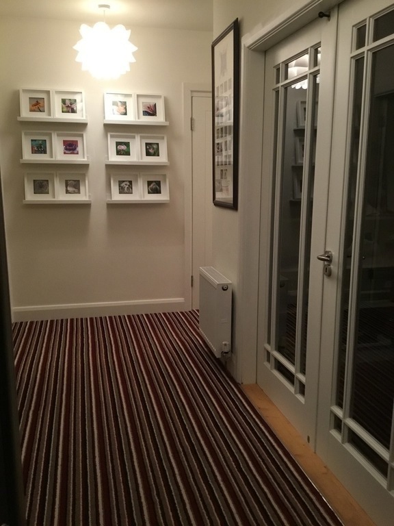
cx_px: 197
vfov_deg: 58.4
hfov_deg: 45.4
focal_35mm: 31
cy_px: 263
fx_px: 470
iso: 200
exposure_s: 1/20
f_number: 2.4
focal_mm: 3.3
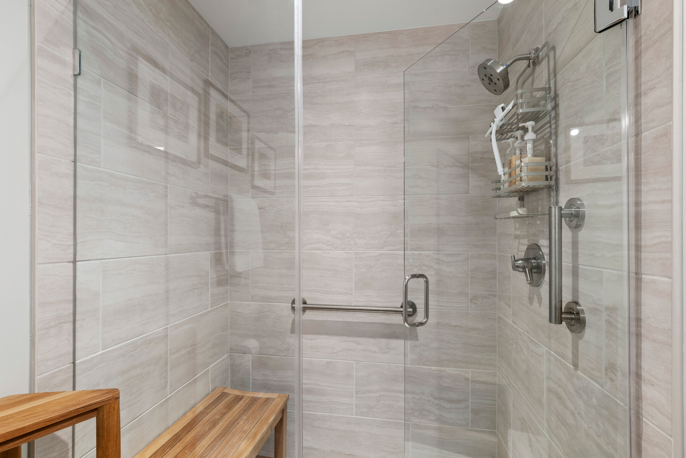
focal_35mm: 15
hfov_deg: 100.4
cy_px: 229
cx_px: 343
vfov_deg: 77.3
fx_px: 286
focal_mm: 10
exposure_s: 1/4
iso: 100
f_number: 8
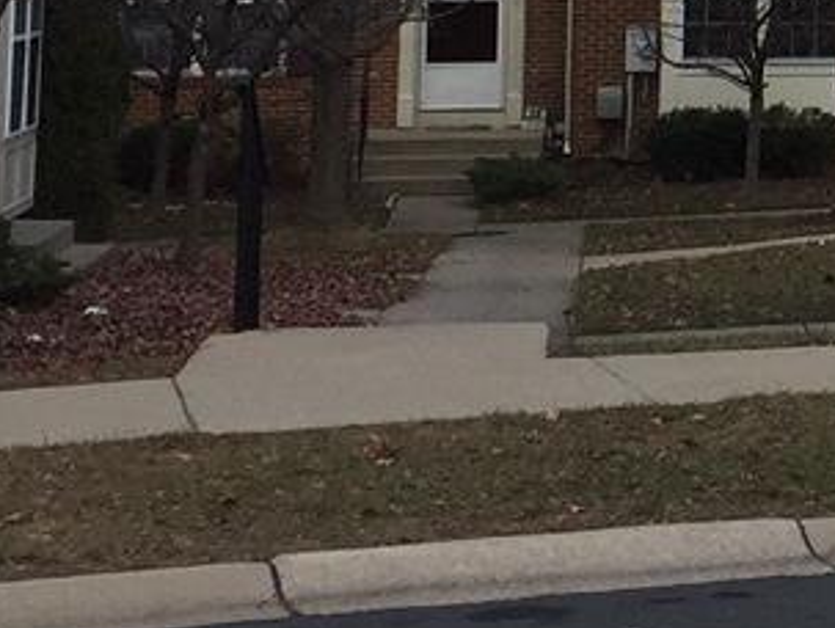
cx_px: 1356
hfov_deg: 11.9
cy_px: -380
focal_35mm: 156
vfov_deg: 9.2
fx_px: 3767
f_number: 2.2
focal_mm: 4.15
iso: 32
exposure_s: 1/694
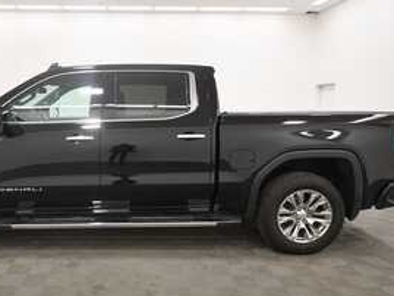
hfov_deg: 58.6
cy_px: 160
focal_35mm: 30
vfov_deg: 46.8
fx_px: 342
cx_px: 132
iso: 900
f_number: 5
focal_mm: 14
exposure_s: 1/125
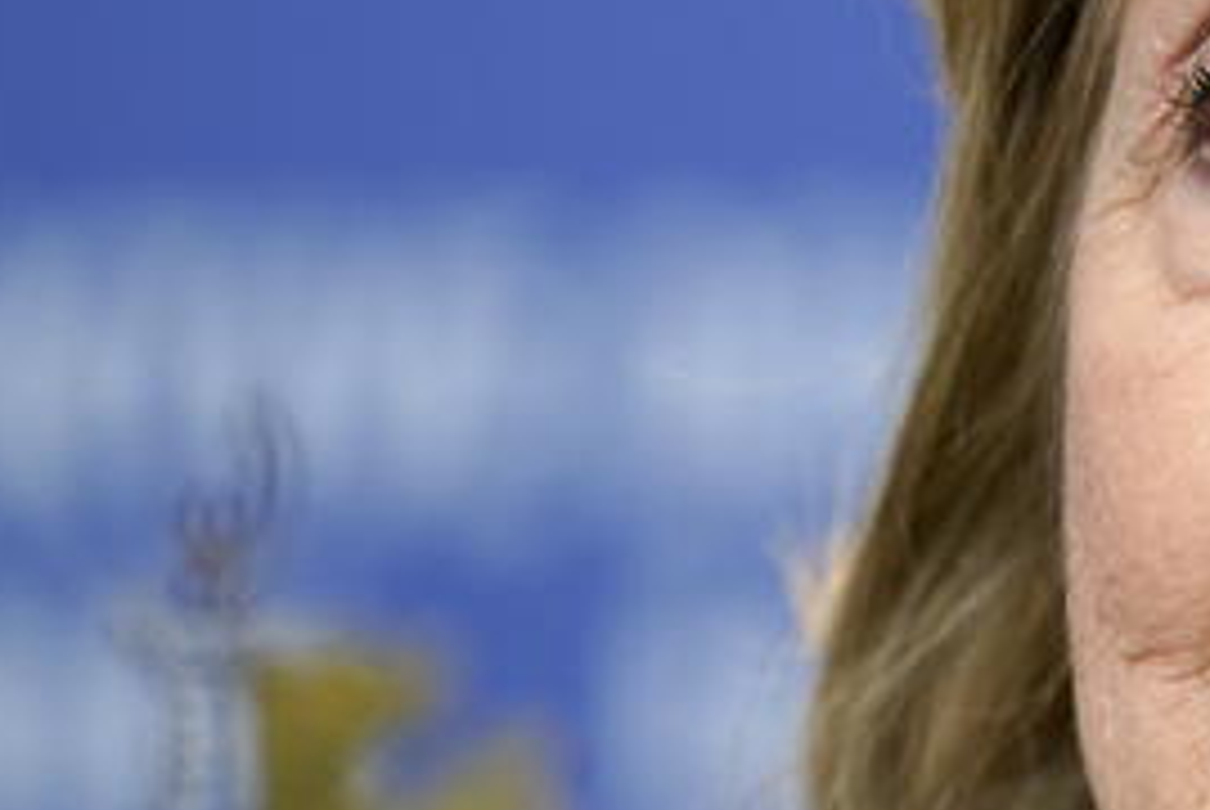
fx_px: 22981
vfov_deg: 2.0
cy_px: 533
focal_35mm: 683
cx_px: 1966
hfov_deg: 3.0
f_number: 2.8
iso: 800
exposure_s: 1/400
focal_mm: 200
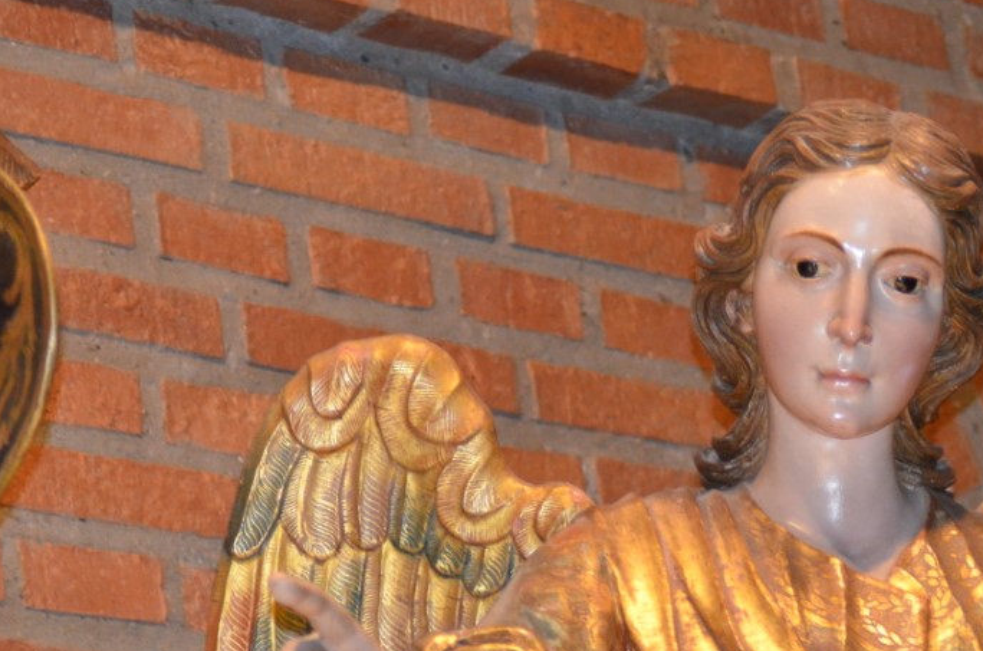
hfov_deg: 11.5
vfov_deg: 7.7
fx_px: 4850
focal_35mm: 178
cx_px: 775
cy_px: 371
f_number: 4
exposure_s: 1/60
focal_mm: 70
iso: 3200
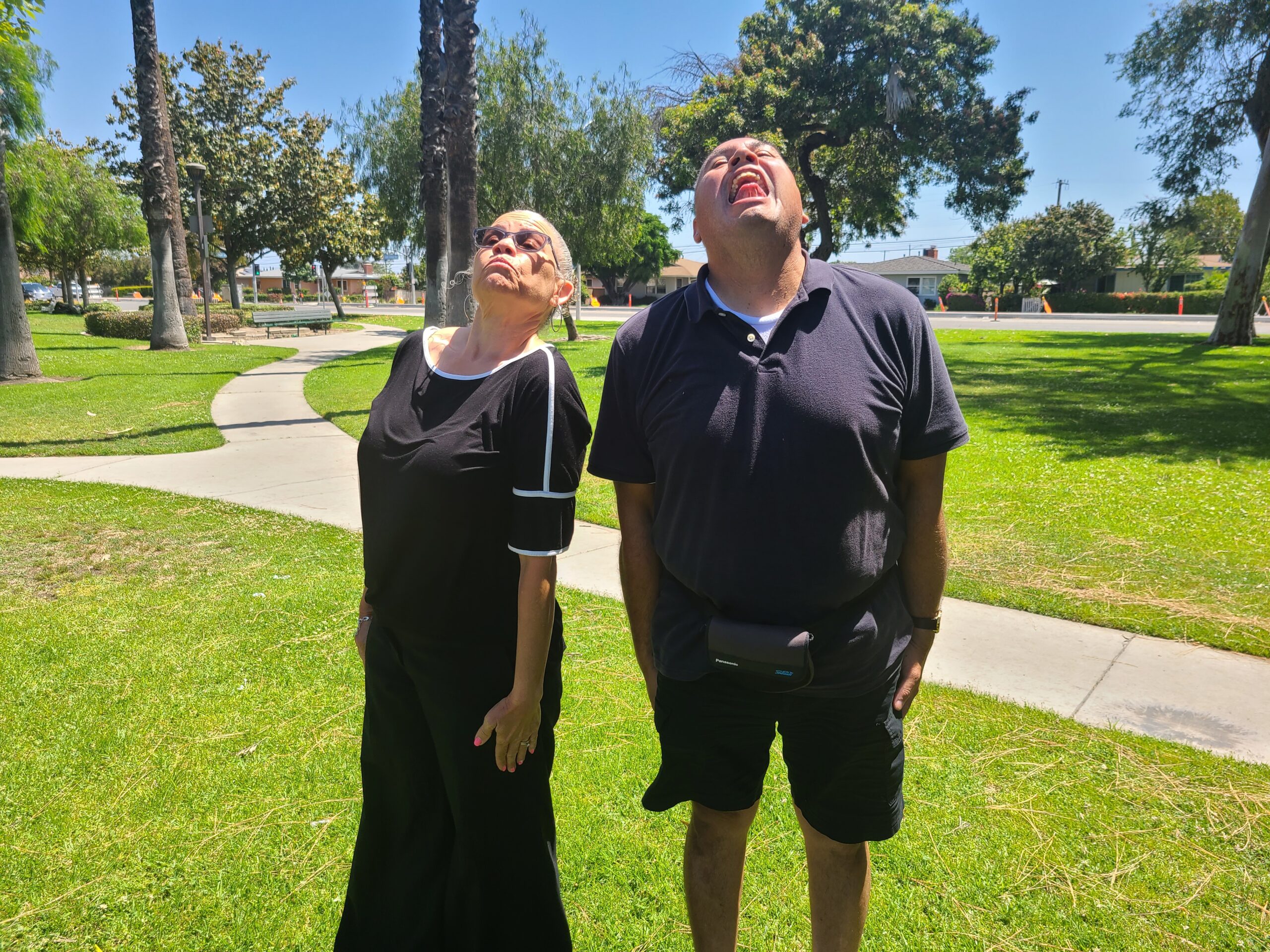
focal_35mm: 26
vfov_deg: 53.1
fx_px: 954
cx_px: 635
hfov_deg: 67.3
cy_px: 476
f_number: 1.8
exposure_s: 1/1166
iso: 40
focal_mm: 5.4
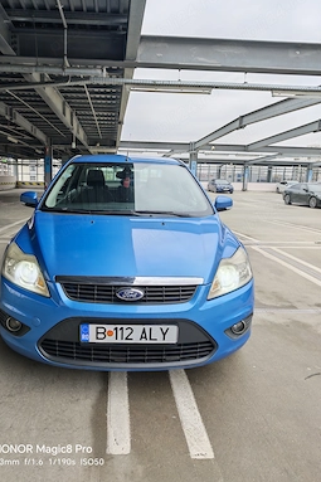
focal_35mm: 25
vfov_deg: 71.5
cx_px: 133
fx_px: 335
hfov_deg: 51.0
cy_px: 235
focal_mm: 6.55
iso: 50
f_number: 1.6
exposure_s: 1/190
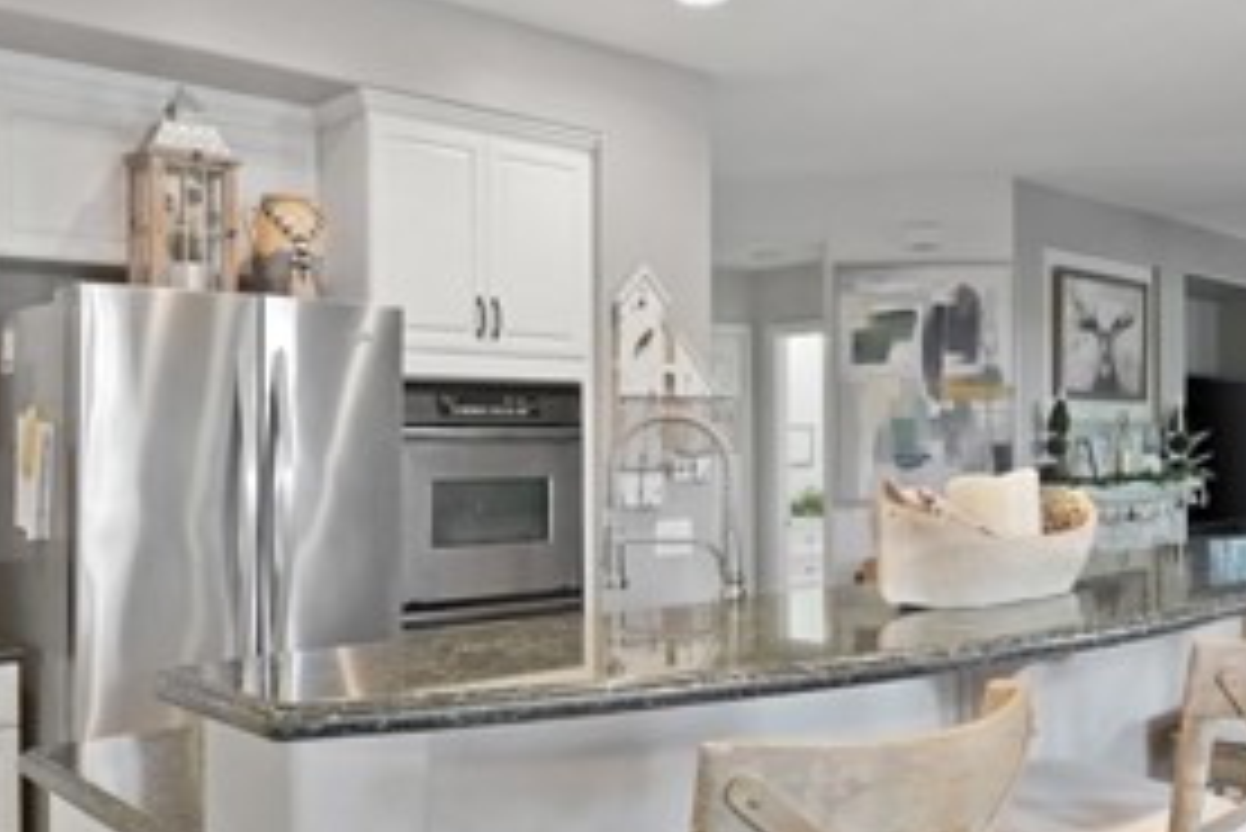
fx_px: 1281
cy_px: 443
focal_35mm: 37
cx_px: 589
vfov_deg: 36.0
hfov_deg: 51.8
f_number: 5.6
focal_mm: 16
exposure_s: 1/15
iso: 4000
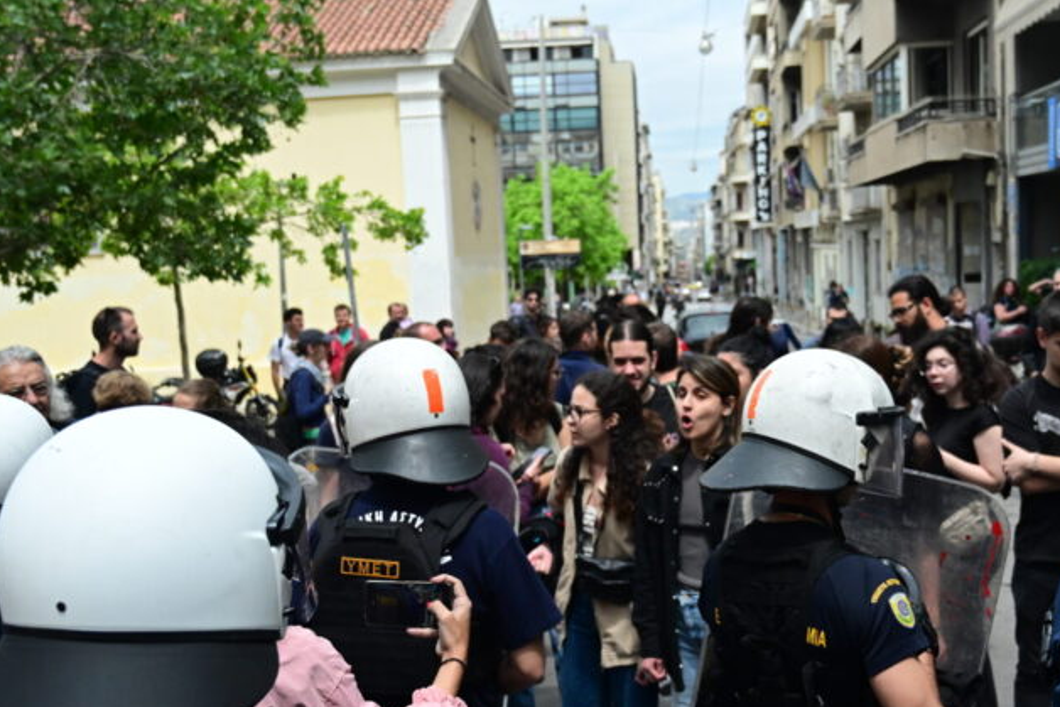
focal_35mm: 43
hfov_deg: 45.2
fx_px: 1266
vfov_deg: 31.2
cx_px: 628
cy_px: 395
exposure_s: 1/13000
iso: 1600
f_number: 4
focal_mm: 24
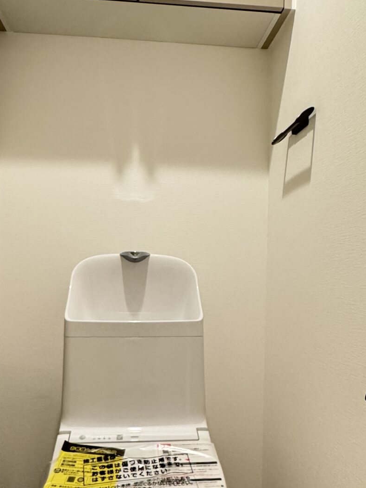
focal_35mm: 34
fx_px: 479
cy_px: 295
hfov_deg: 41.8
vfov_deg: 53.5
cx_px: 182
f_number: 2.2
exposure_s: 1/50
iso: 320
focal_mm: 2.22
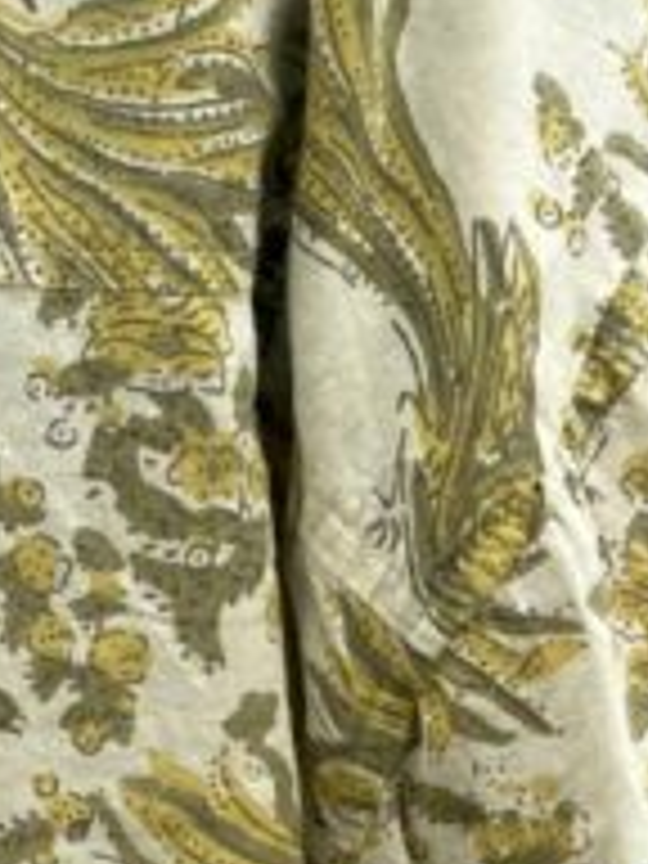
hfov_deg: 7.3
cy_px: 356
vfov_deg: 9.9
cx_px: -396
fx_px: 4992
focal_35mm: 200
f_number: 1.78
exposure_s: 1/1453
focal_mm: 6.86
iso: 80
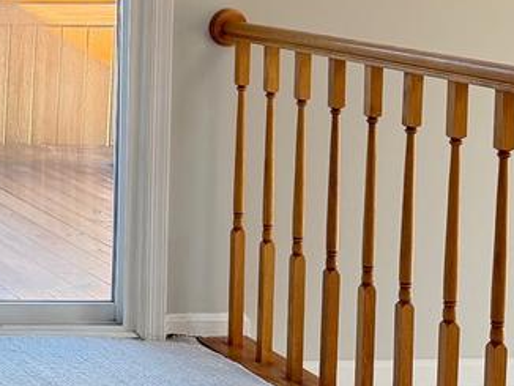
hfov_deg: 15.5
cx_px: -454
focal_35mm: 106
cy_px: 28
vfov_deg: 13.8
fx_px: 1575
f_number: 1.78
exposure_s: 1/203
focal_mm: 6.76
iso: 125
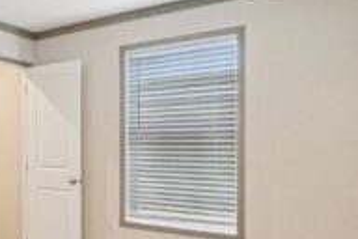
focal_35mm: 39
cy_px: 152
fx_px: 388
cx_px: 19
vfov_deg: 34.0
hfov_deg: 43.9
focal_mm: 10
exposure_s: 1/30
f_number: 8
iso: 640
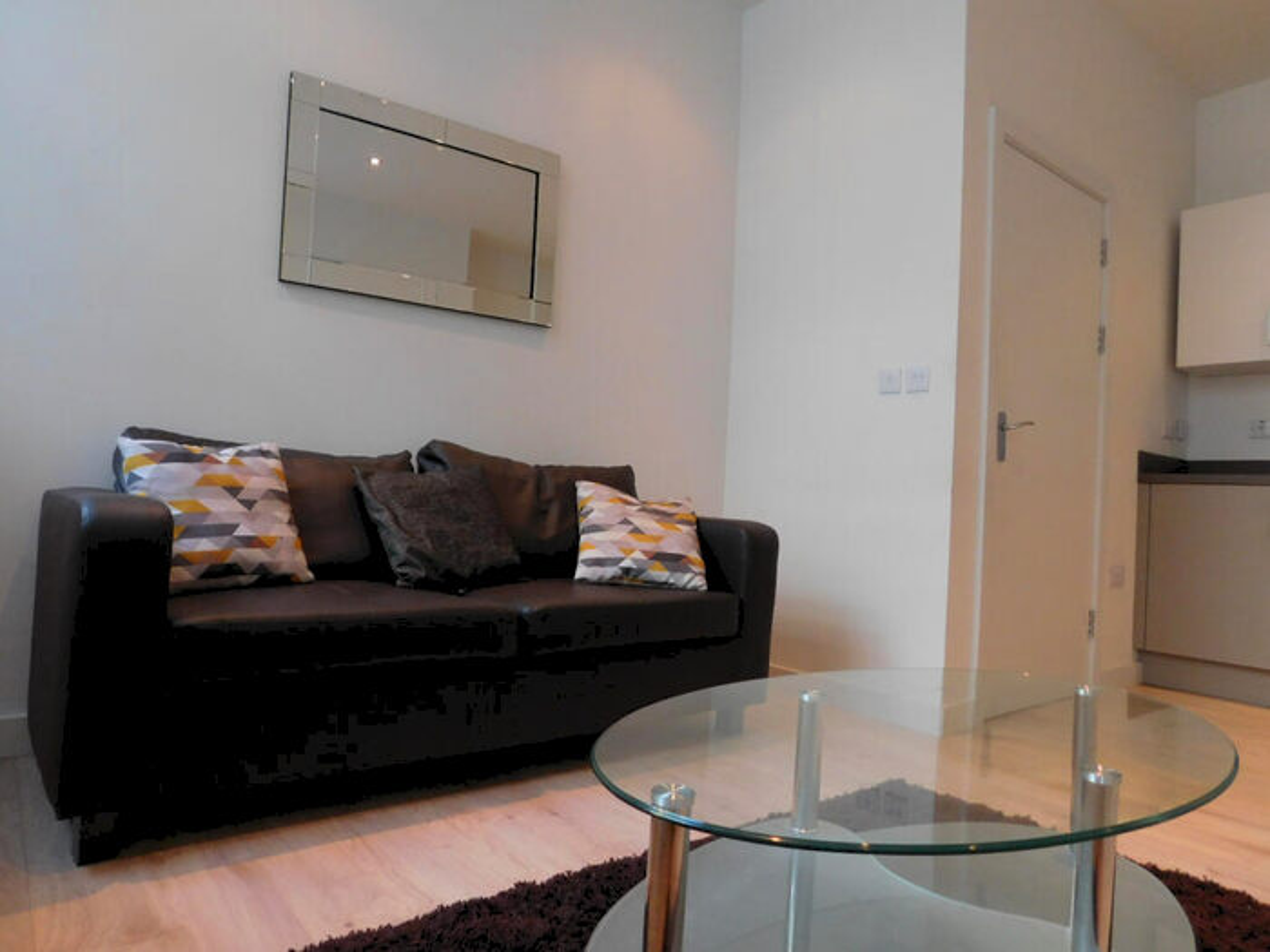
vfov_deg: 58.9
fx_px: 844
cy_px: 476
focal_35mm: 23
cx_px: 635
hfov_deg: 73.9
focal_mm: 4
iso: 320
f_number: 3
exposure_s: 1/30
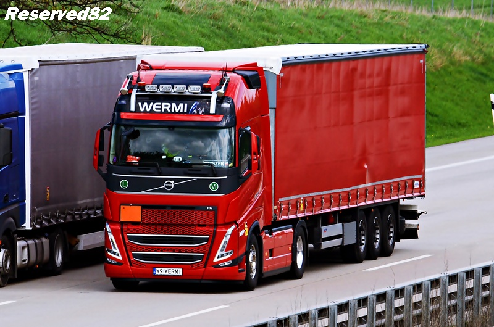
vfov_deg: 3.4
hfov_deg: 5.1
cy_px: 164
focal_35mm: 405
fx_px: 5546
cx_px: 247
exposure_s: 1/1250
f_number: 10
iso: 800
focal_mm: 270
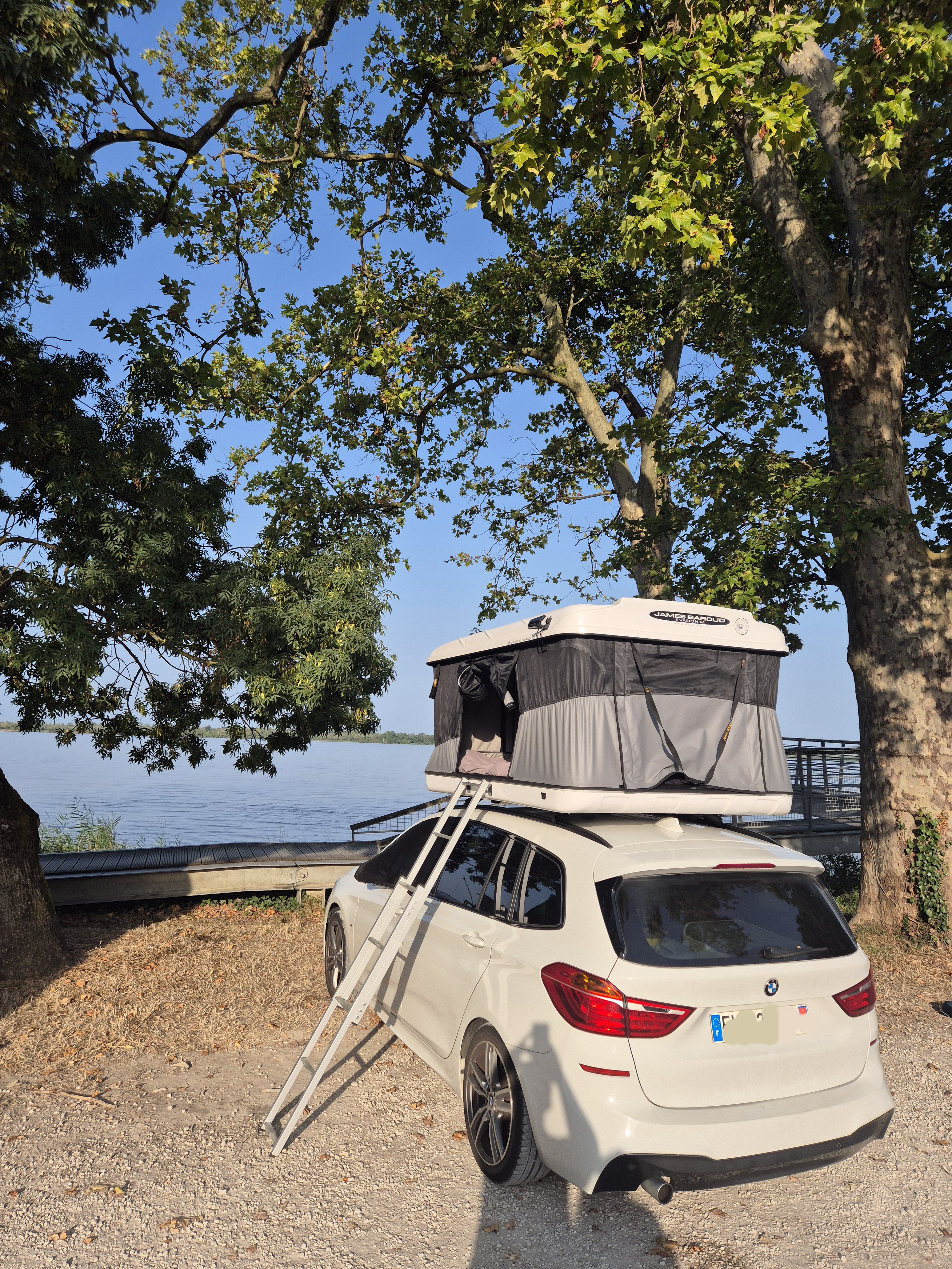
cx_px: 476
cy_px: 634
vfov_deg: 73.9
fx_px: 843
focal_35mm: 23
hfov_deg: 58.9
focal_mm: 5.4
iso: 25
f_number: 1.8
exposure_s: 1/1429
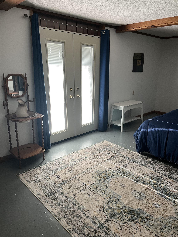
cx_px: 89
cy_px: 118
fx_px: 178
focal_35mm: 26
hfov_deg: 53.1
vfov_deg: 67.3
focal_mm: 5.1
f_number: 1.6
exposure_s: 1/60
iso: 160
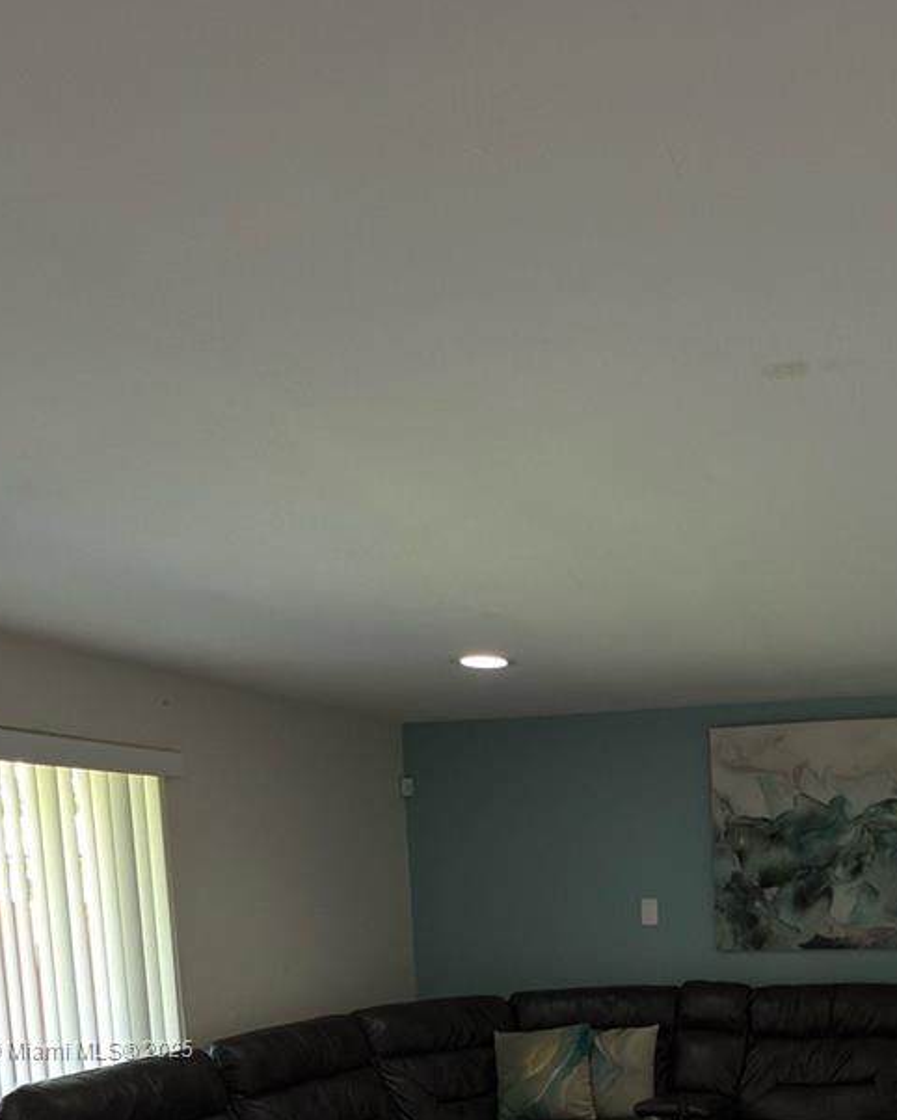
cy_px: 1051
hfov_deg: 40.8
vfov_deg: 45.6
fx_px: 1161
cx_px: 689
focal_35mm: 35
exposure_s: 1/30
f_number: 2.2
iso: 64
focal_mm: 2.22
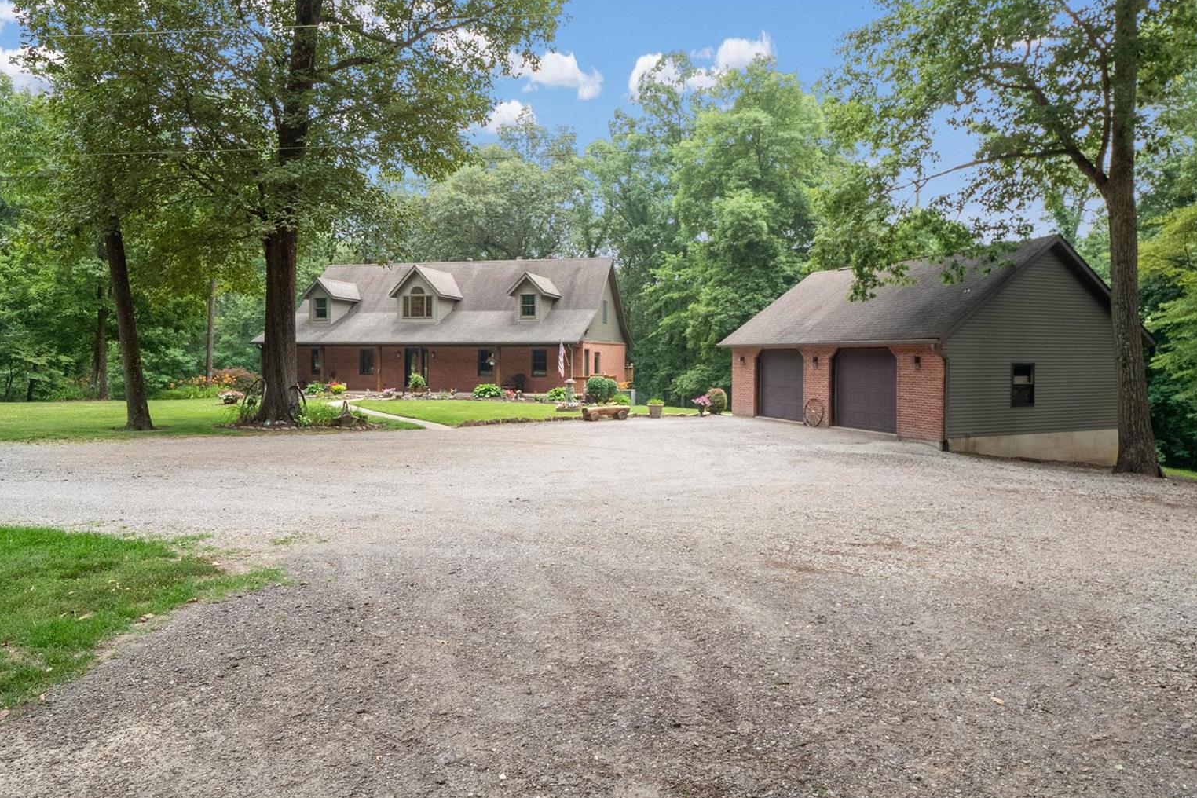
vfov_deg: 59.5
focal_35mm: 21
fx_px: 698
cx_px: 577
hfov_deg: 81.2
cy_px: 386
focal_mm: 10
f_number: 9
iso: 800
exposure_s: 1/125
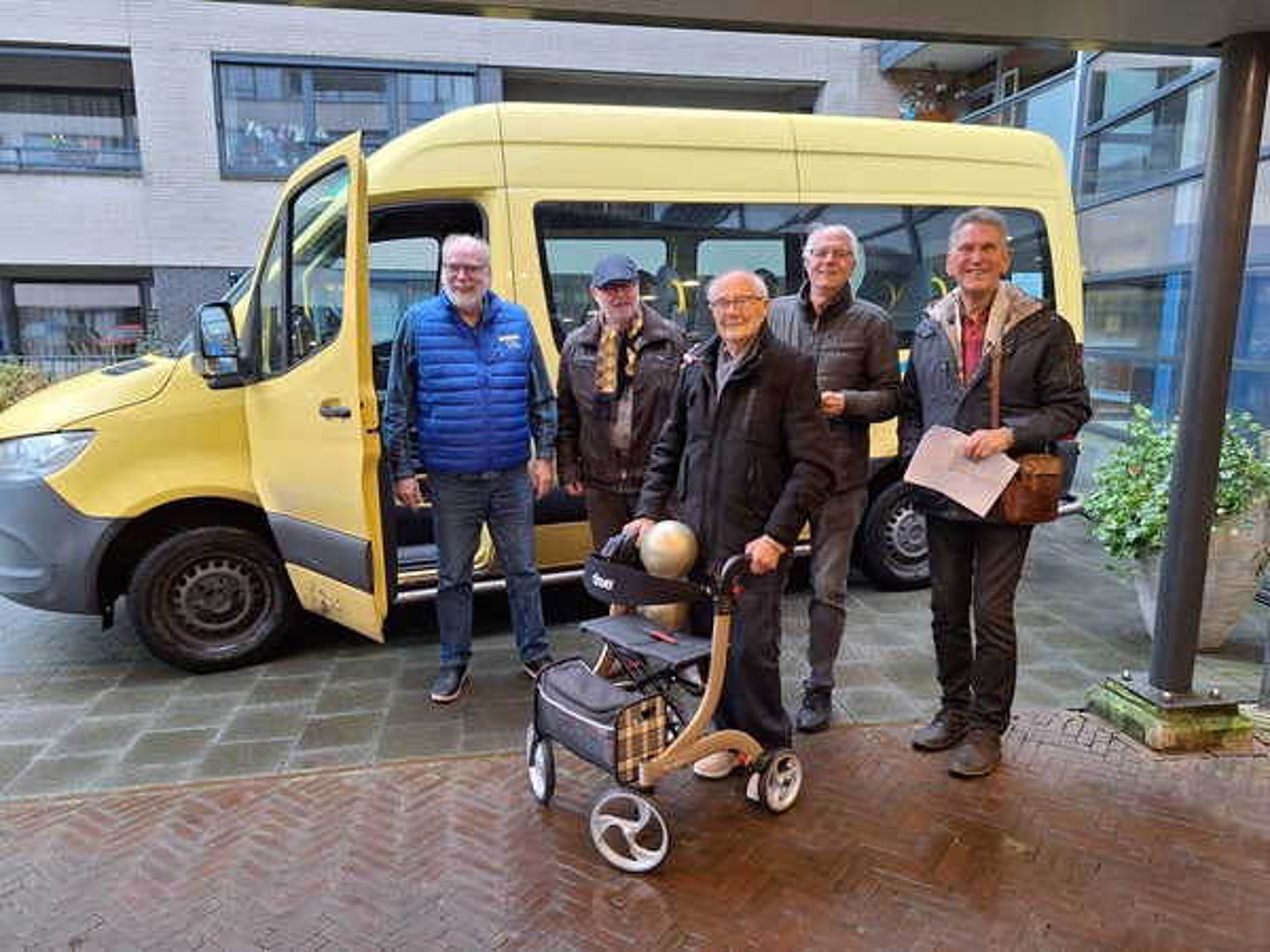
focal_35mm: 23
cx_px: 635
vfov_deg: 58.9
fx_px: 844
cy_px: 476
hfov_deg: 73.9
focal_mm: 5.54
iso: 50
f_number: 1.8
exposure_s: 1/50
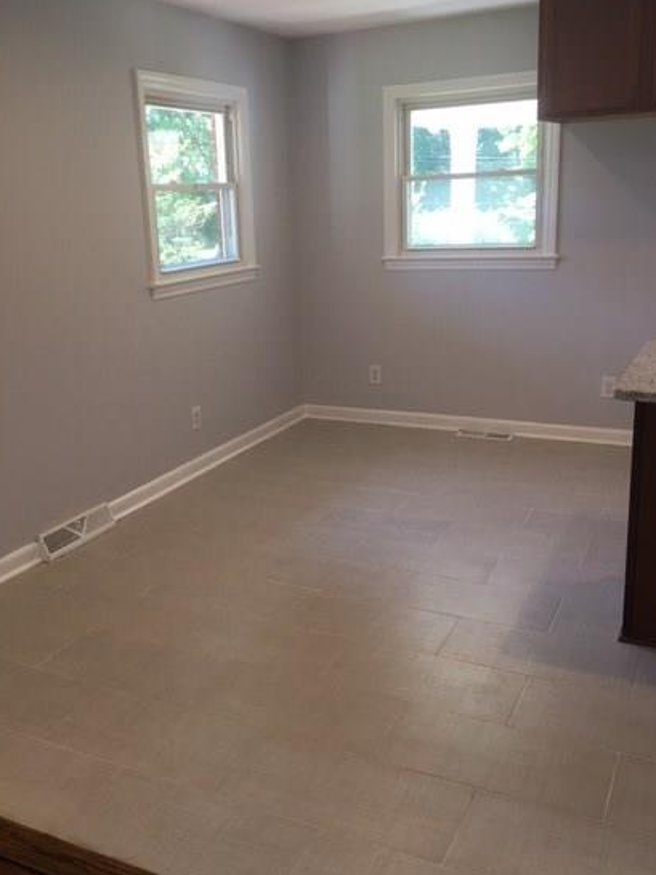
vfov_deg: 54.0
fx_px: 860
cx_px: 292
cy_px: 418
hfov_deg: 41.7
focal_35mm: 34
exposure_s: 1/30
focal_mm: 4.15
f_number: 2.2
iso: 25
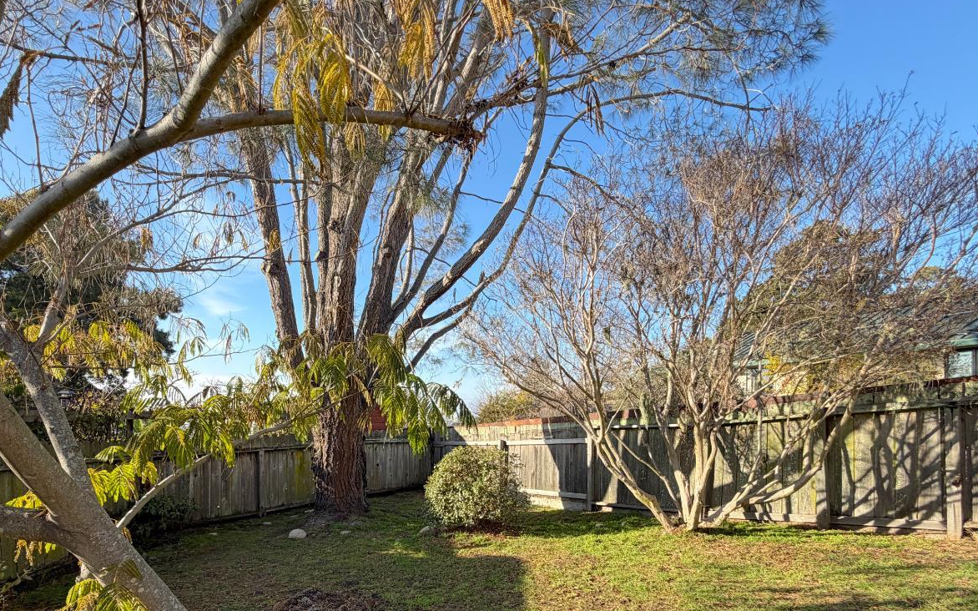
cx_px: 414
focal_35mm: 19
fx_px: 506
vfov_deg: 60.6
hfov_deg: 87.4
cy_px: 410
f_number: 2.2
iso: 40
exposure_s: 1/518
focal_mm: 2.22
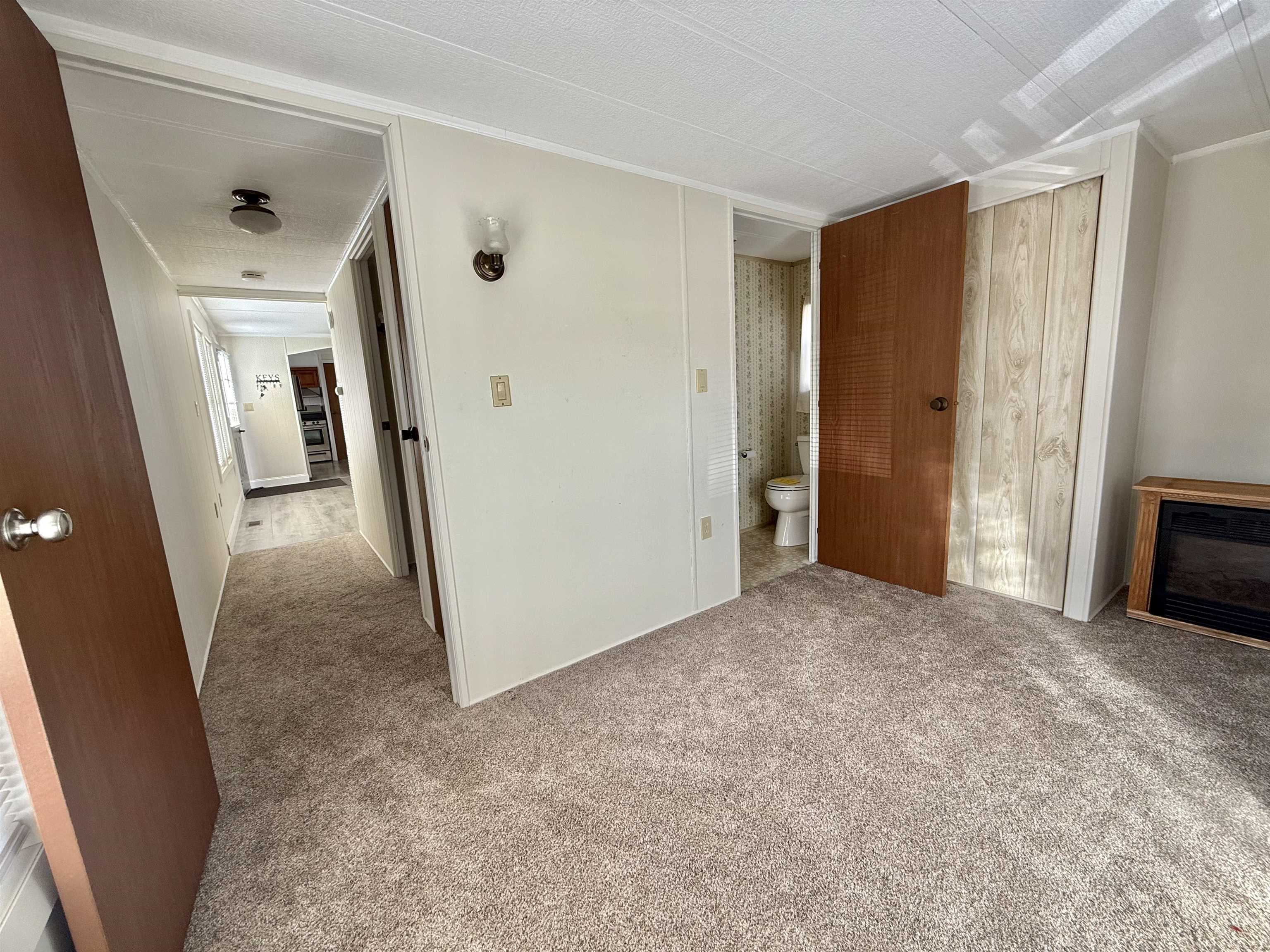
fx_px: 514
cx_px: 635
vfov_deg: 85.7
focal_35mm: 14
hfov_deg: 102.1
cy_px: 476
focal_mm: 2.22
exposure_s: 1/99
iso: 64
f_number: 2.2
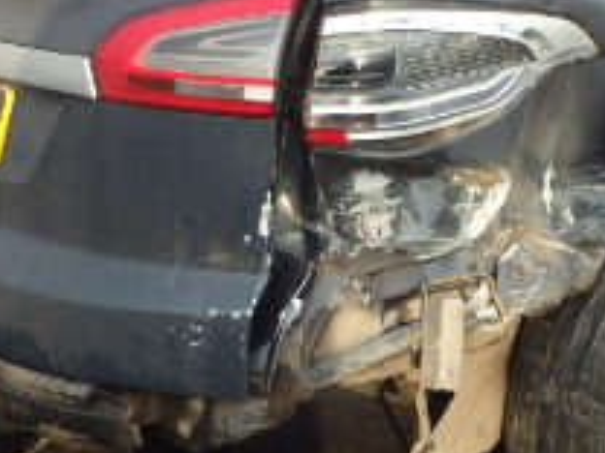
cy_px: 183
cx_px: 454
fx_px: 1503
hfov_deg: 22.5
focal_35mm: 86
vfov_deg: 17.2
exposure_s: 1/160
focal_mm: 5
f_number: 3.9
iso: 125
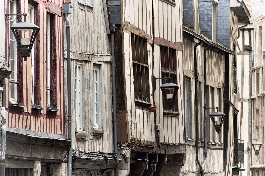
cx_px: 132
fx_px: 2040
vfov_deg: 4.9
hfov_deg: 7.4
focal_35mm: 278
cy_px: 88
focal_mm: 185
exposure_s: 1/640
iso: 200
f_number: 4.5
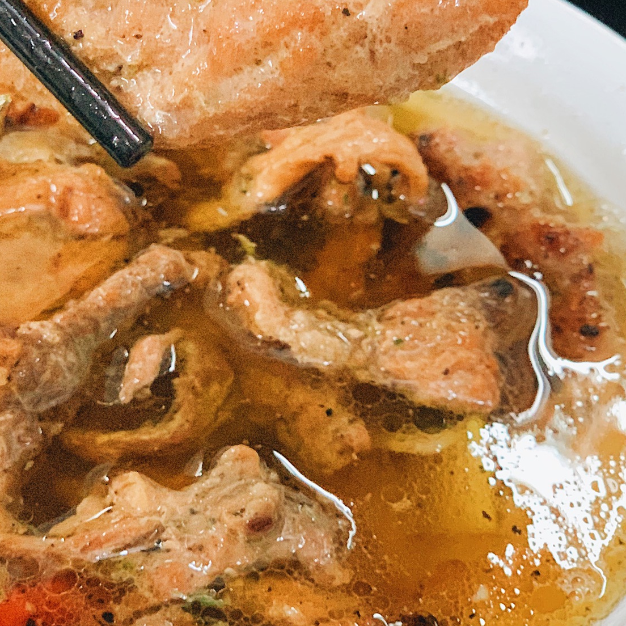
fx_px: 2271
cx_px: 226
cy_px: 210
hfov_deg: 15.7
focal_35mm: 111
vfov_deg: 15.7
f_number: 2.4
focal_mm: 6
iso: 500
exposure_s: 1/33
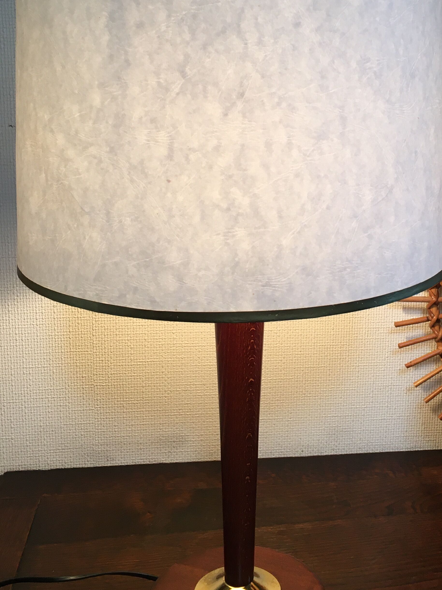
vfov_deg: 39.3
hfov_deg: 30.0
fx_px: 817
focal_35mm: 48
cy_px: 212
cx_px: 304
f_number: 2.2
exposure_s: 1/33
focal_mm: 4.15
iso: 32
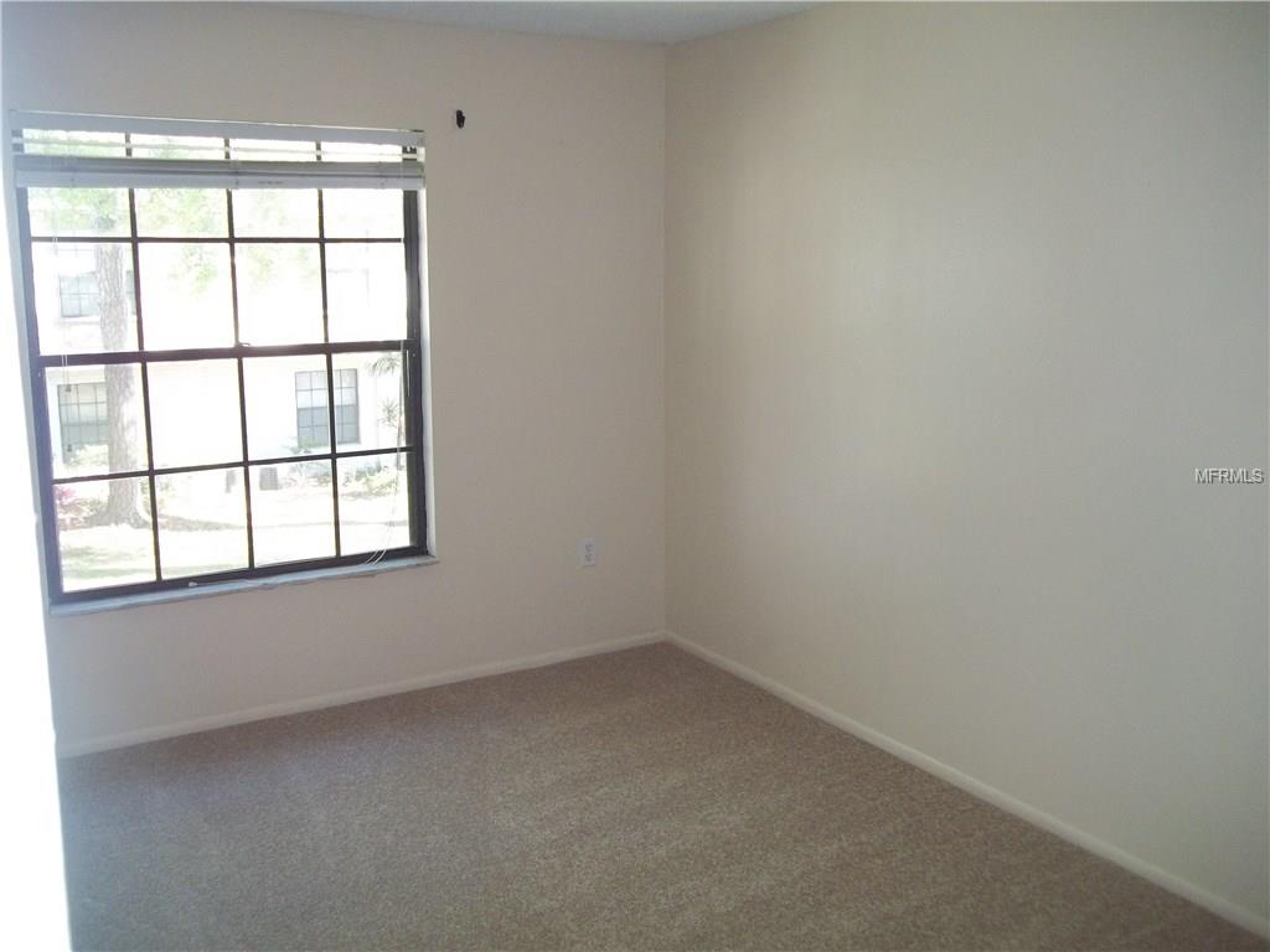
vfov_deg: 44.2
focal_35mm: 32
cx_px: 635
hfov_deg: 56.8
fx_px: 1174
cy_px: 476
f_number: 2.9
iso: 160
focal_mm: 5.7
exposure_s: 1/50
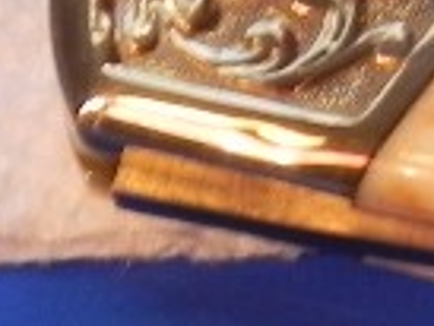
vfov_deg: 1.4
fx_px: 13176
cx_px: 1185
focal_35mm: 1050
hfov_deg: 1.9
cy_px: -557
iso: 160
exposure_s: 1/55.8
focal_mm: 25.7
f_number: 4.5
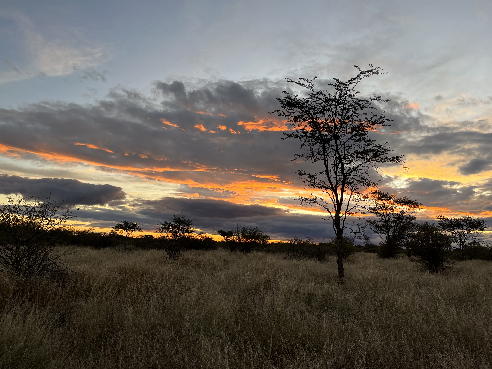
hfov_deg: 67.3
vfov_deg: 53.1
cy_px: 184
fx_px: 370
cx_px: 246
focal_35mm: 26
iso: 40
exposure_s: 1/282
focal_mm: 5.1
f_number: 1.6
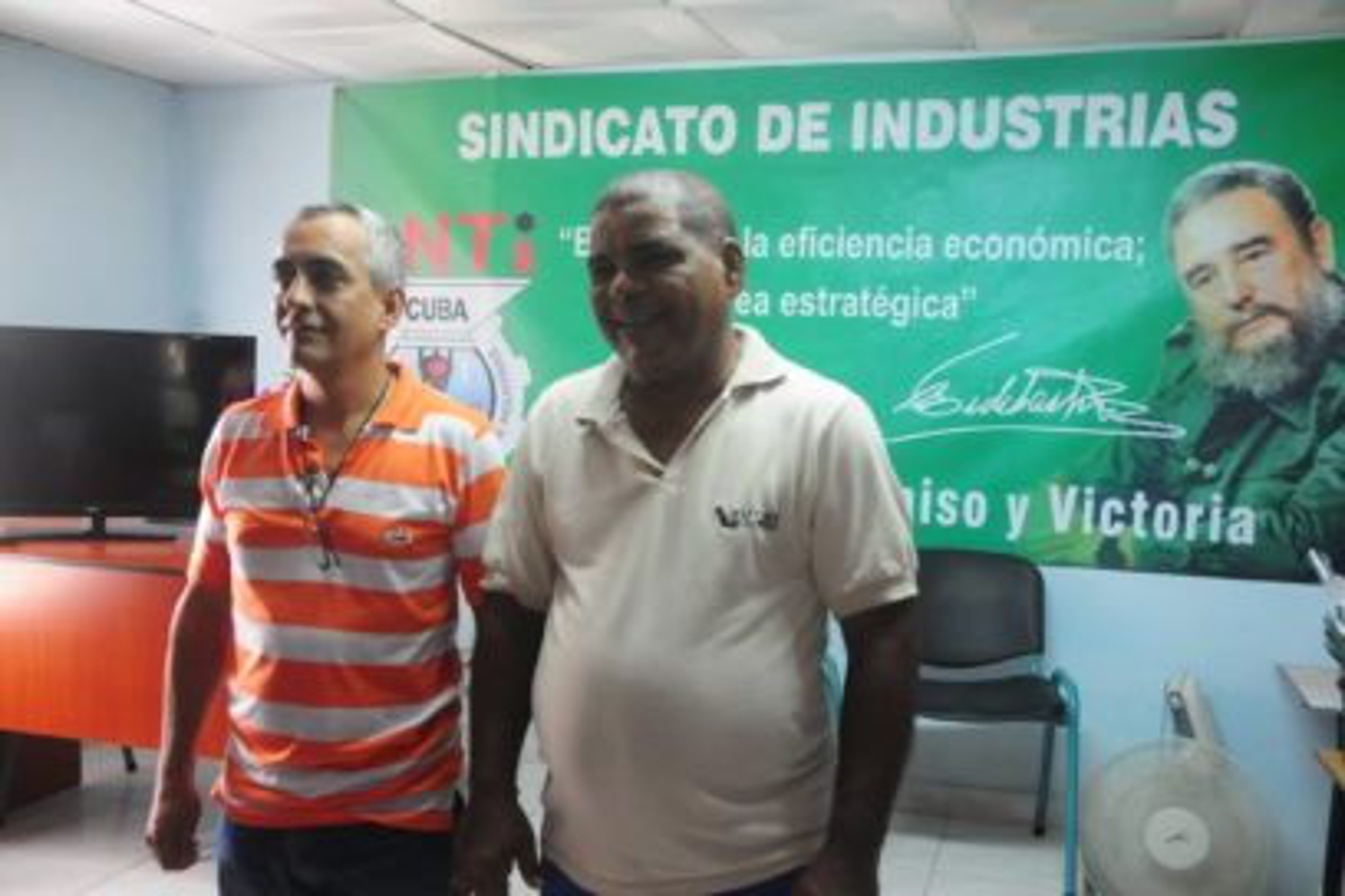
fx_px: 1233
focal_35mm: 33
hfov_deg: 57.2
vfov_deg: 40.0
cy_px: 448
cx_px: 672
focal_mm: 22
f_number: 5
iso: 1250
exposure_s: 1/50
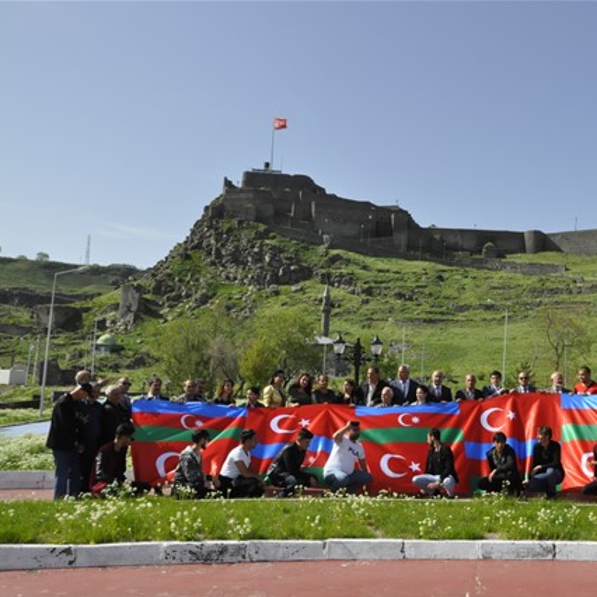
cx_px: 446
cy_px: 301
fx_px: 683
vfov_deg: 47.2
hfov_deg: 45.6
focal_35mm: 35
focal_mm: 18
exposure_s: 1/800
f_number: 14
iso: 800
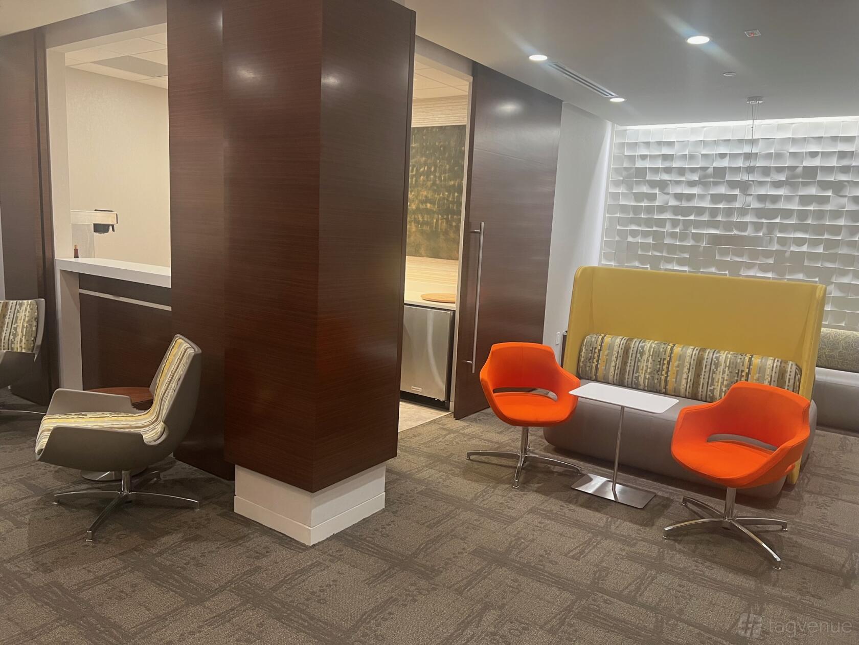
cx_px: 430
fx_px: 645
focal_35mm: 26
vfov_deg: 53.1
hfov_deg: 67.3
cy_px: 322
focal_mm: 5.7
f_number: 1.5
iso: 125
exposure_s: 1/60
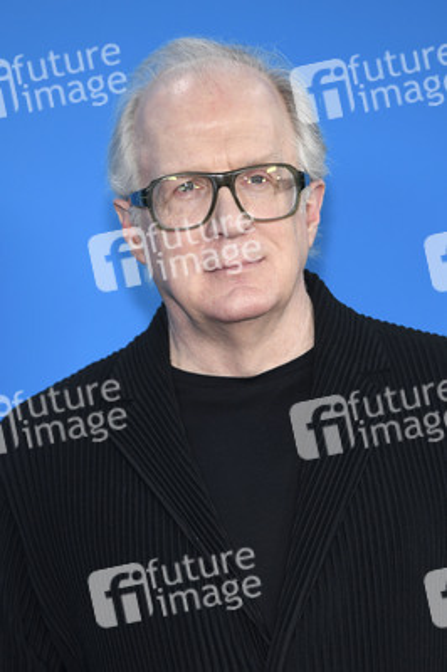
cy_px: 336
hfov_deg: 7.8
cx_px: 224
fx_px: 3265
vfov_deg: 11.8
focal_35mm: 175
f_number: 3.5
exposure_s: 1/320
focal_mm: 175
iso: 800
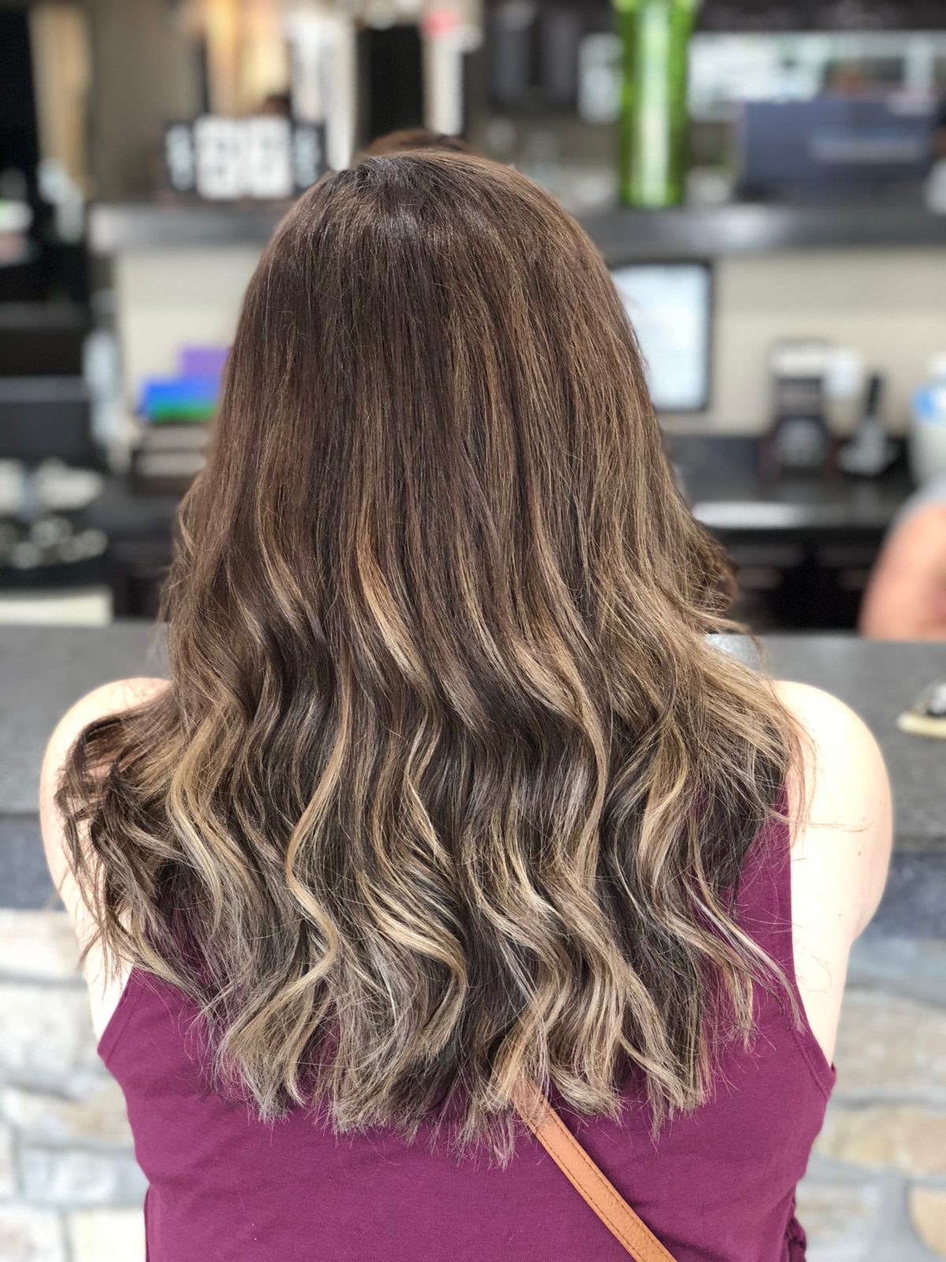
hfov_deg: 28.0
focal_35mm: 52
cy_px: 631
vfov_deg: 36.8
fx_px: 1895
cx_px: 473
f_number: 2.4
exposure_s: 1/40
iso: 100
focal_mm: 6
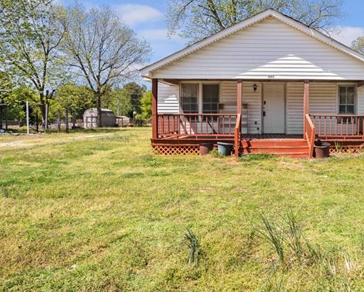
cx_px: 269
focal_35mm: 29
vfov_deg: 49.8
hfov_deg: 57.6
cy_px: 120
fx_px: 313
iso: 400
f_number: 8
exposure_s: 1/1000
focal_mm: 17
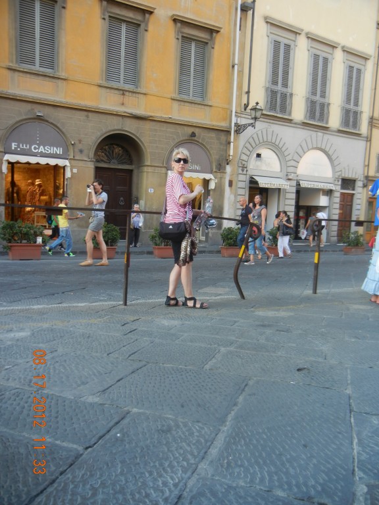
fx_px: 438
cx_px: 190
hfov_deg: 46.8
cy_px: 252
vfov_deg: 60.0
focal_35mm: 30
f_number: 3.5
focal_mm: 5.4
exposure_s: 1/122
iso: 160
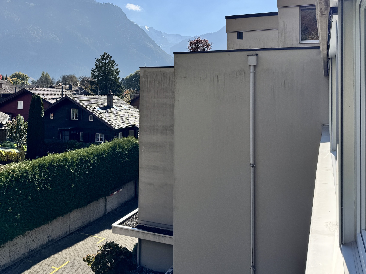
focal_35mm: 36
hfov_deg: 51.0
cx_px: 143
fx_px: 381
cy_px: 79
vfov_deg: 38.9
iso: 80
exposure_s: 1/7937
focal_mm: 6.76
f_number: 1.78
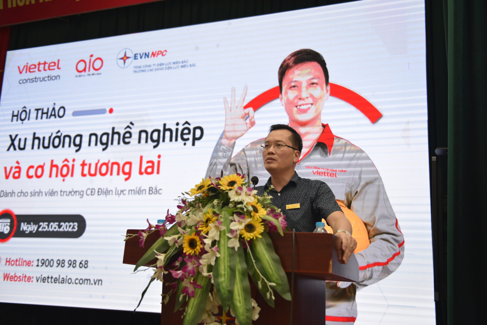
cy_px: 162
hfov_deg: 50.7
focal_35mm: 38
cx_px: 244
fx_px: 514
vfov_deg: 35.1
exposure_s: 1/200
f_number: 2.8
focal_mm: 38
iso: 500
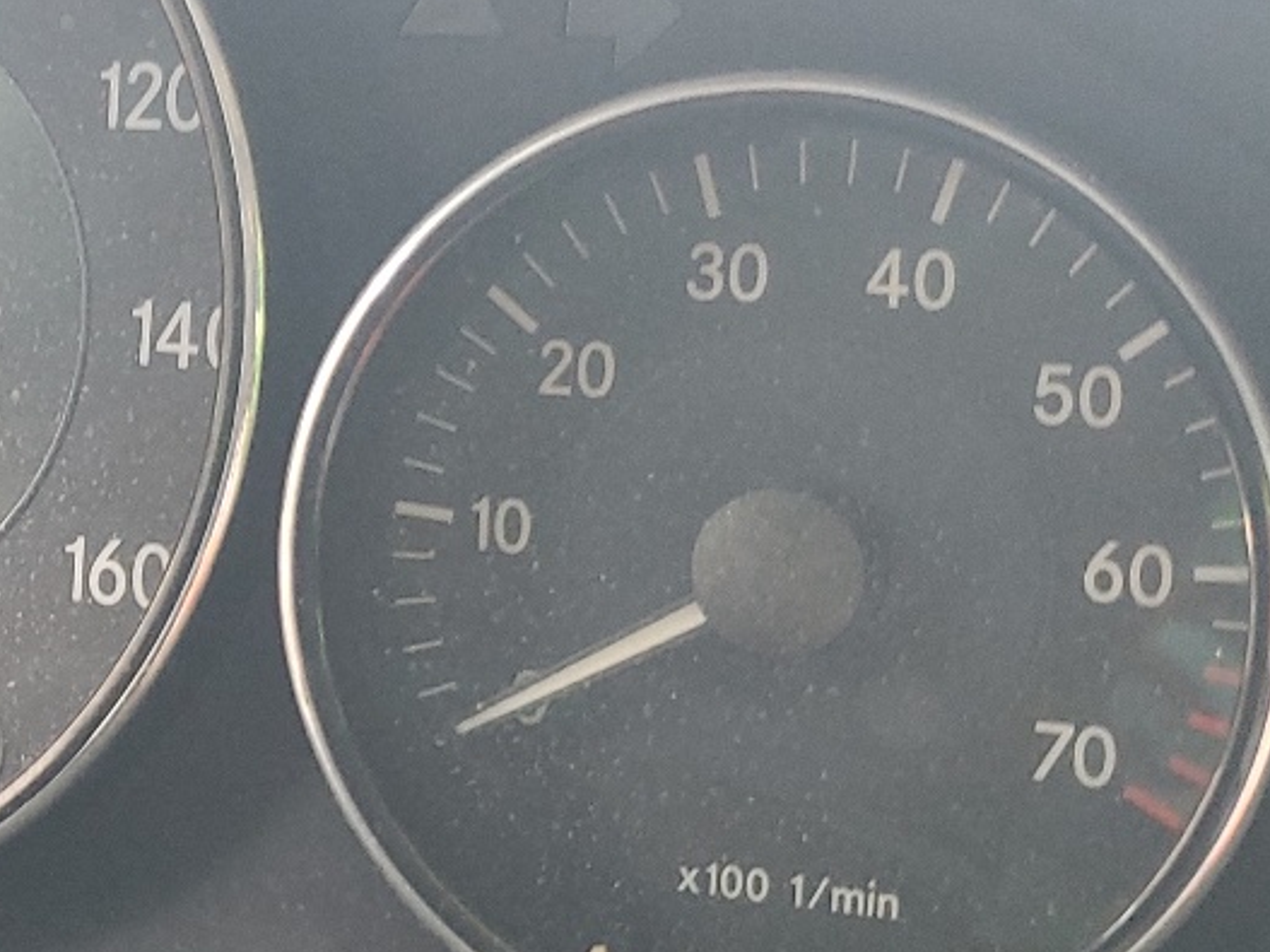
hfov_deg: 23.7
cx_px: 22
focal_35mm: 79
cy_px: 547
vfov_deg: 18.6
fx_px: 2898
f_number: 1.5
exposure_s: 1/60.2
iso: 135
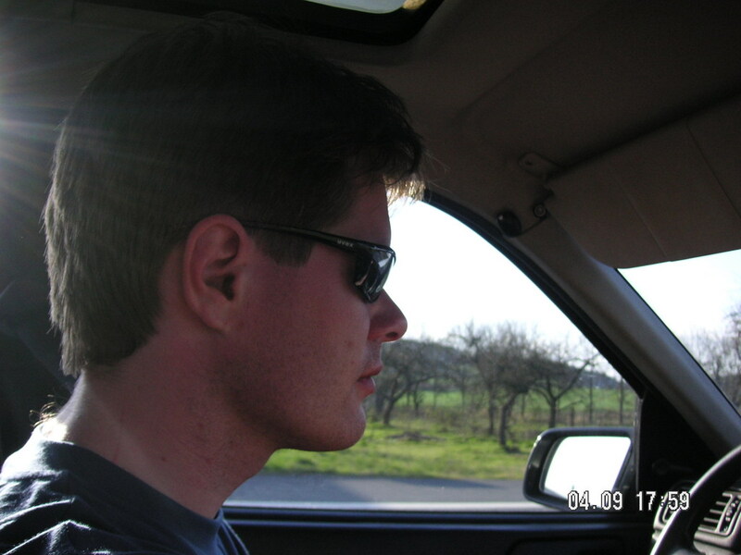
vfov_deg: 38.7
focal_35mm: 37
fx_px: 792
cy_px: 278
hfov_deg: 50.1
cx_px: 370
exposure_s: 1/350
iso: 50
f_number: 2.8
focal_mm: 6.1
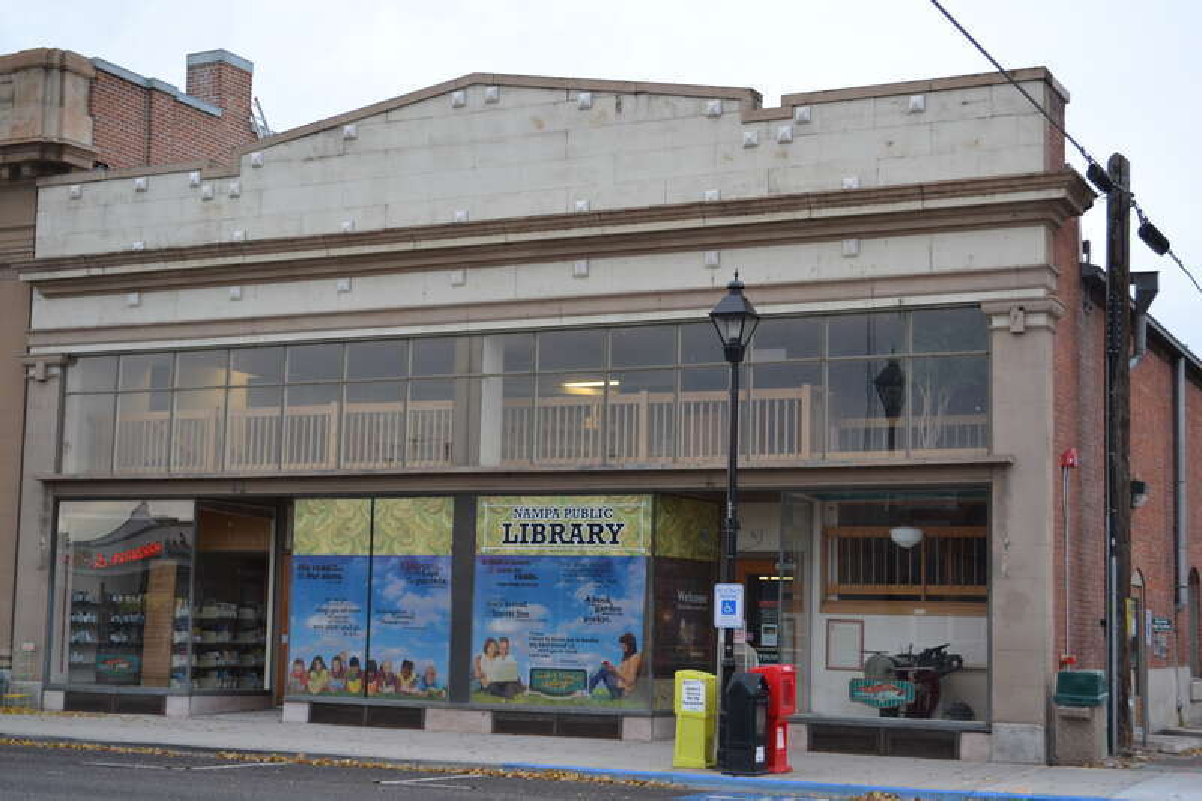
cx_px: 601
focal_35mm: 54
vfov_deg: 25.0
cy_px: 400
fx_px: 1803
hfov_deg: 36.9
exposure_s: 1/50
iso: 400
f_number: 5
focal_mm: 36
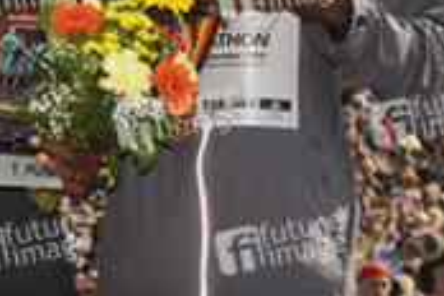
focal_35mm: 290
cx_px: -42
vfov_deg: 4.7
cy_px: -74
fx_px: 3576
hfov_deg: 7.1
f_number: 18
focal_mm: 112
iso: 500
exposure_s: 1/320
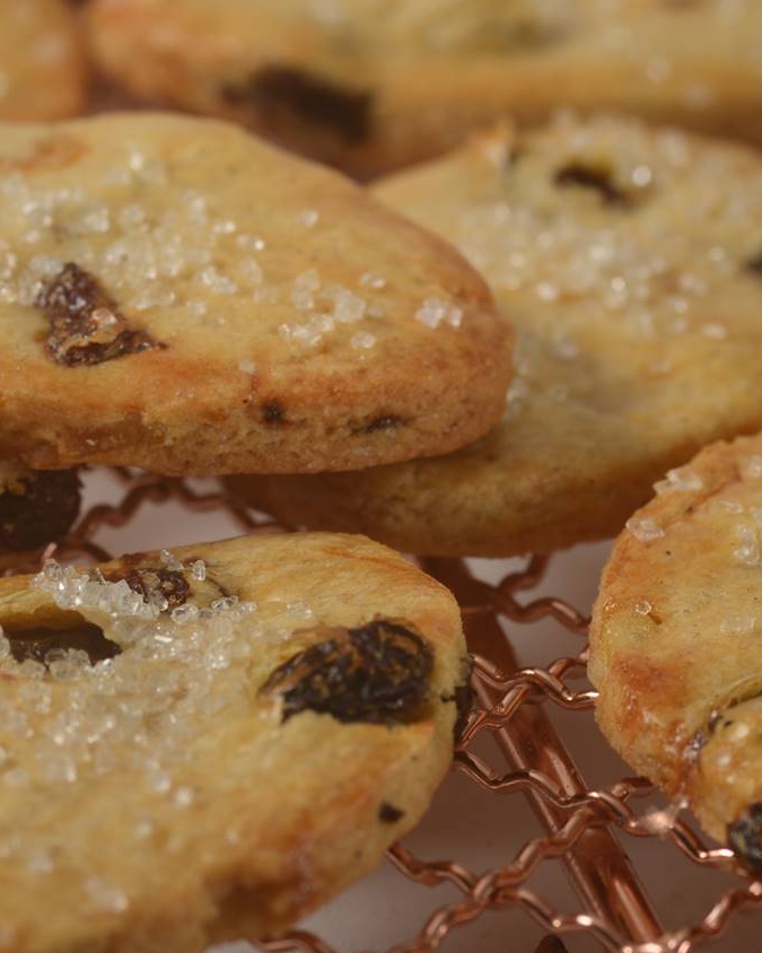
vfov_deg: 8.6
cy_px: 478
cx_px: 224
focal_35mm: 224
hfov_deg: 6.9
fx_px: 6308
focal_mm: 105
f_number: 8
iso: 100
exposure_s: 1/125
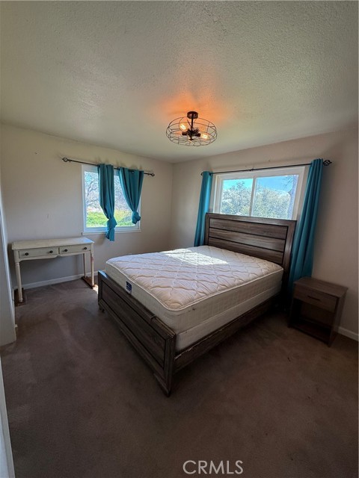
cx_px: 180
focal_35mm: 14
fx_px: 194
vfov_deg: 102.1
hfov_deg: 85.7
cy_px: 239
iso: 160
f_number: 2.2
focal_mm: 2.22
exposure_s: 1/120
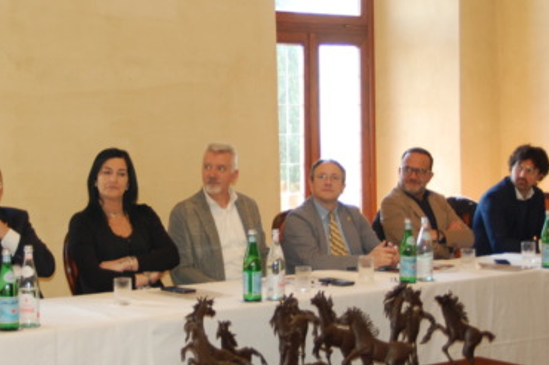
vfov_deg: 17.0
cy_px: 178
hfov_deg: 25.4
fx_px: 1218
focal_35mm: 80
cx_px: 221
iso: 400
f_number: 4.2
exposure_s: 1/60
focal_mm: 29
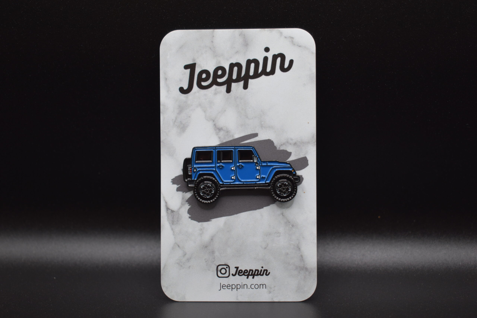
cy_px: 159
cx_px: 238
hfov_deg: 33.4
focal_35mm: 60
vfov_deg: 22.6
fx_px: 795
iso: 280
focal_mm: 40
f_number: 5
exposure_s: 1/125
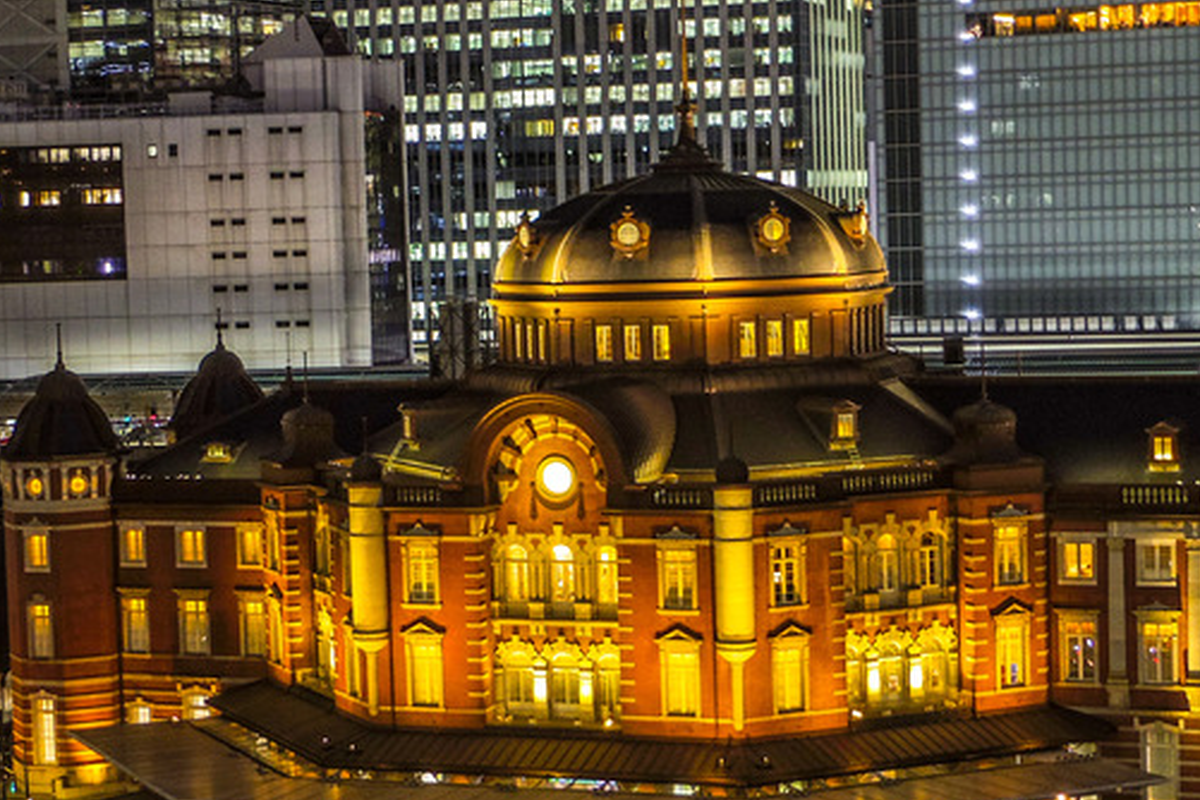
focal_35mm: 83
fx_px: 2766
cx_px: 507
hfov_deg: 24.4
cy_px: 374
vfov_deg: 16.5
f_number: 3.5
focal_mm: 10.3
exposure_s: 1/3
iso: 200
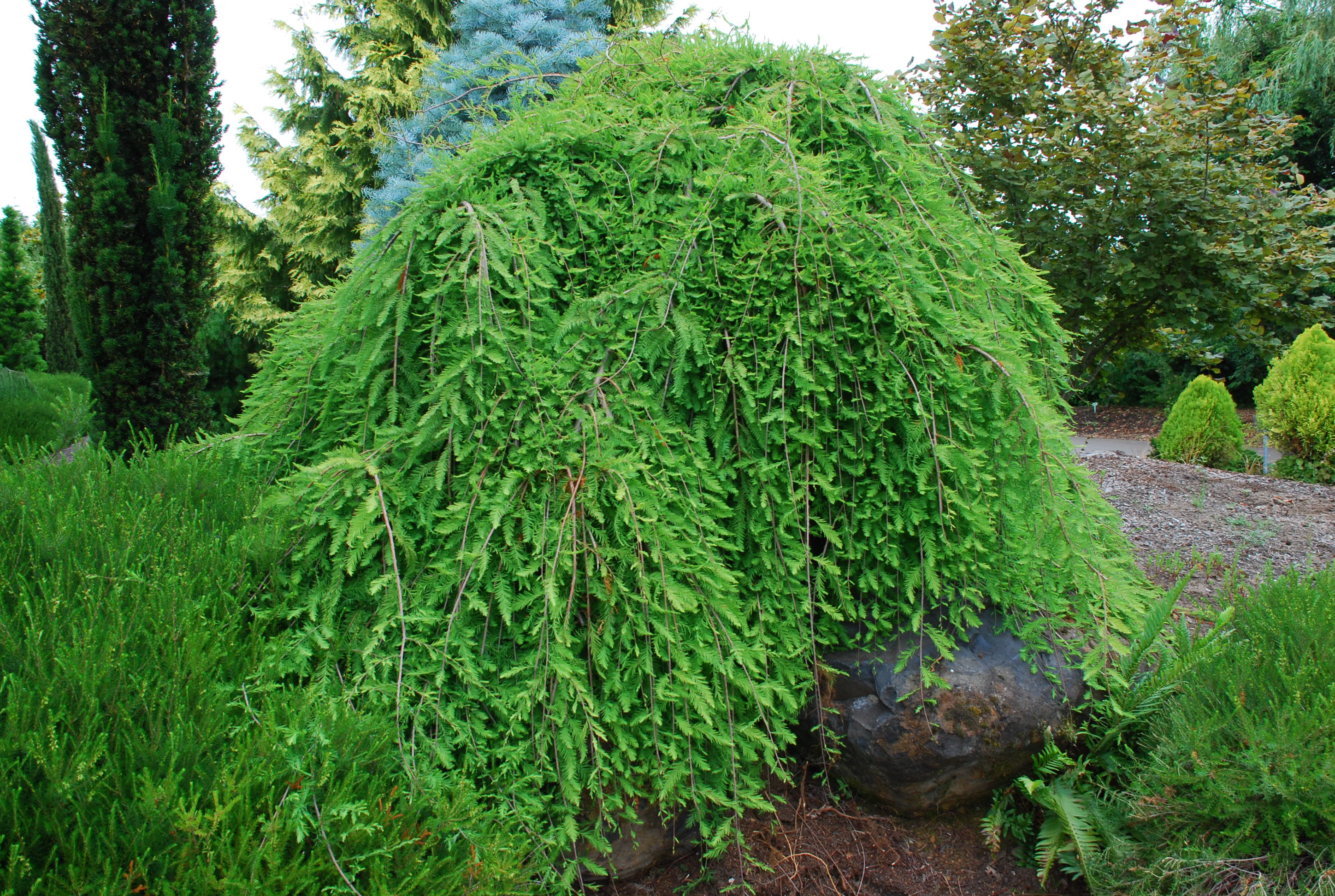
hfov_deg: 61.8
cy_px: 448
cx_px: 668
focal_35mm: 30
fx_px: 1115
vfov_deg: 43.8
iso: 400
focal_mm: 20
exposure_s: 1/60
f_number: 7.1
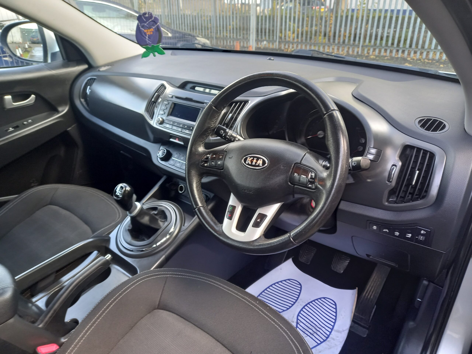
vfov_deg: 54.9
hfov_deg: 69.4
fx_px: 341
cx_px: 236
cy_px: 177
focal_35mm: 25
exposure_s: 1/40
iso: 160
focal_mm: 4.6
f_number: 2
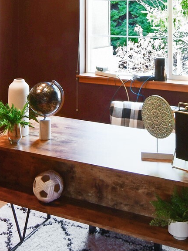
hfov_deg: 28.6
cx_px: 95
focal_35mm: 51
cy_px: 67
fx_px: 369
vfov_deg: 36.7
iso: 125
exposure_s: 1
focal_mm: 12
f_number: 13
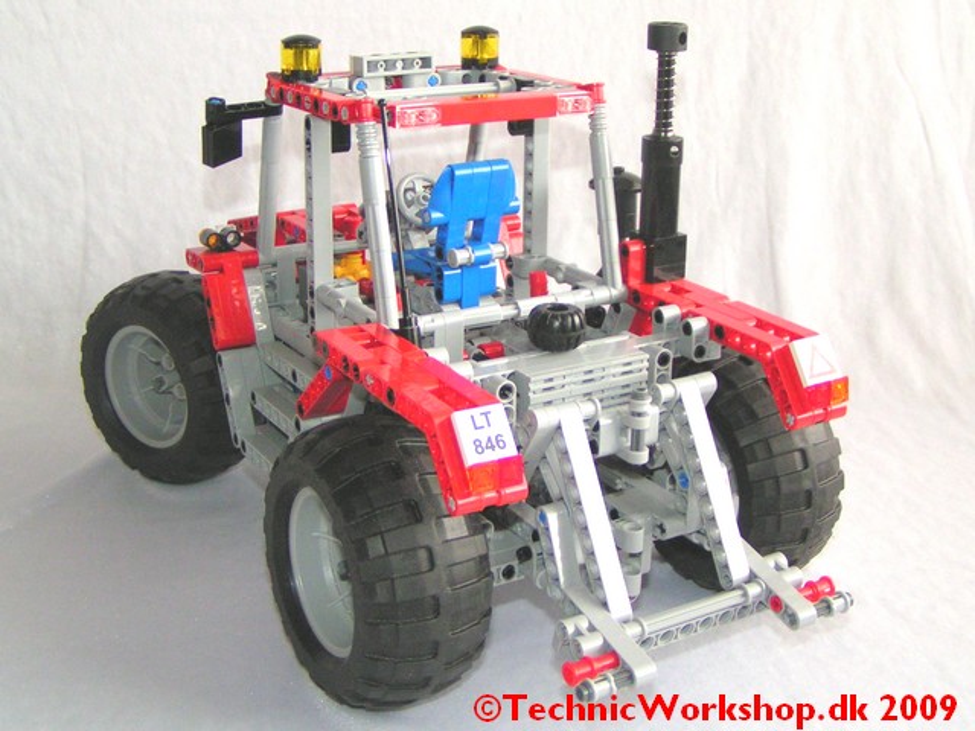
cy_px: 366
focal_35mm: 38
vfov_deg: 37.7
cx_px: 488
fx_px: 1070
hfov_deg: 49.0
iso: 200
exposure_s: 1/20
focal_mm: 5.8
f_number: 2.8
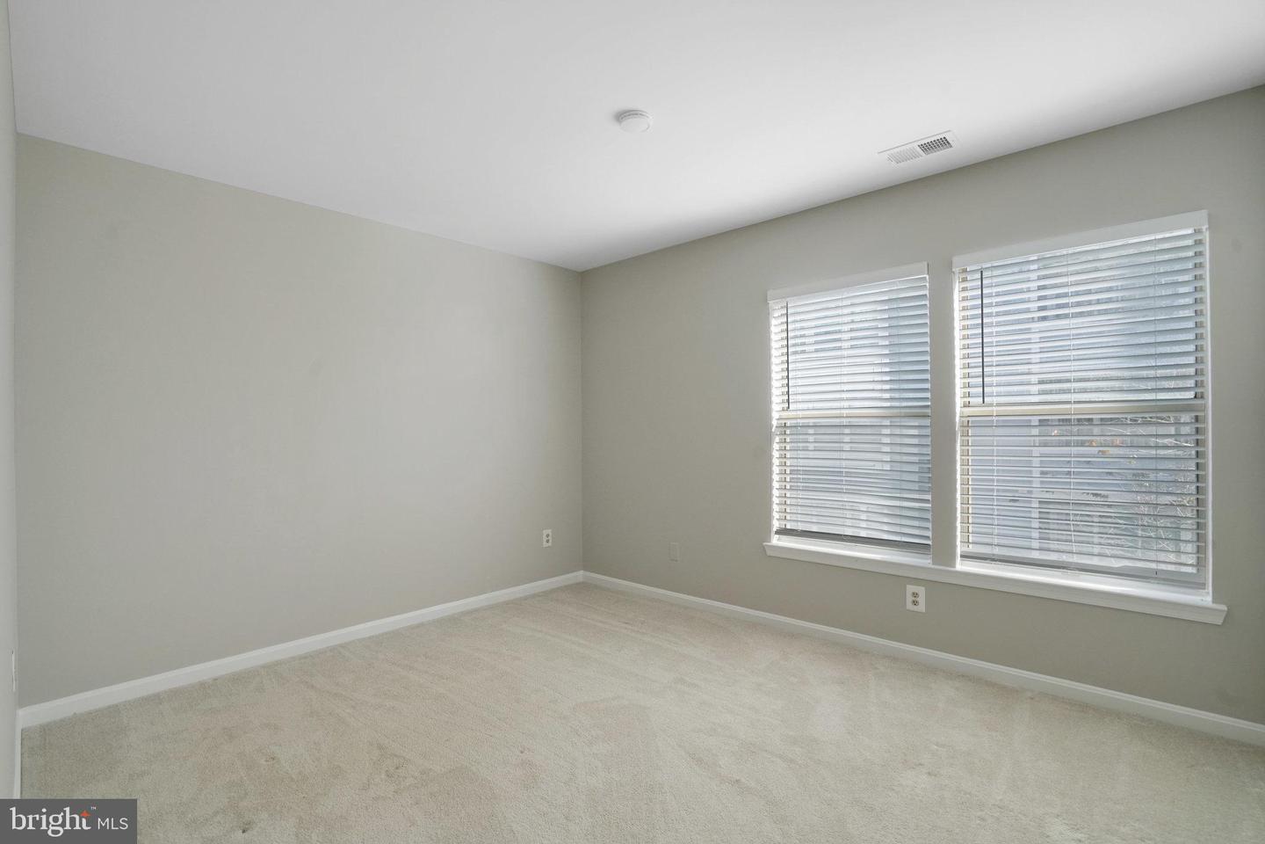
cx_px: 632
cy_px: 422
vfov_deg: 73.7
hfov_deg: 96.7
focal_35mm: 16
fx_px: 562
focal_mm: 16
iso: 1250
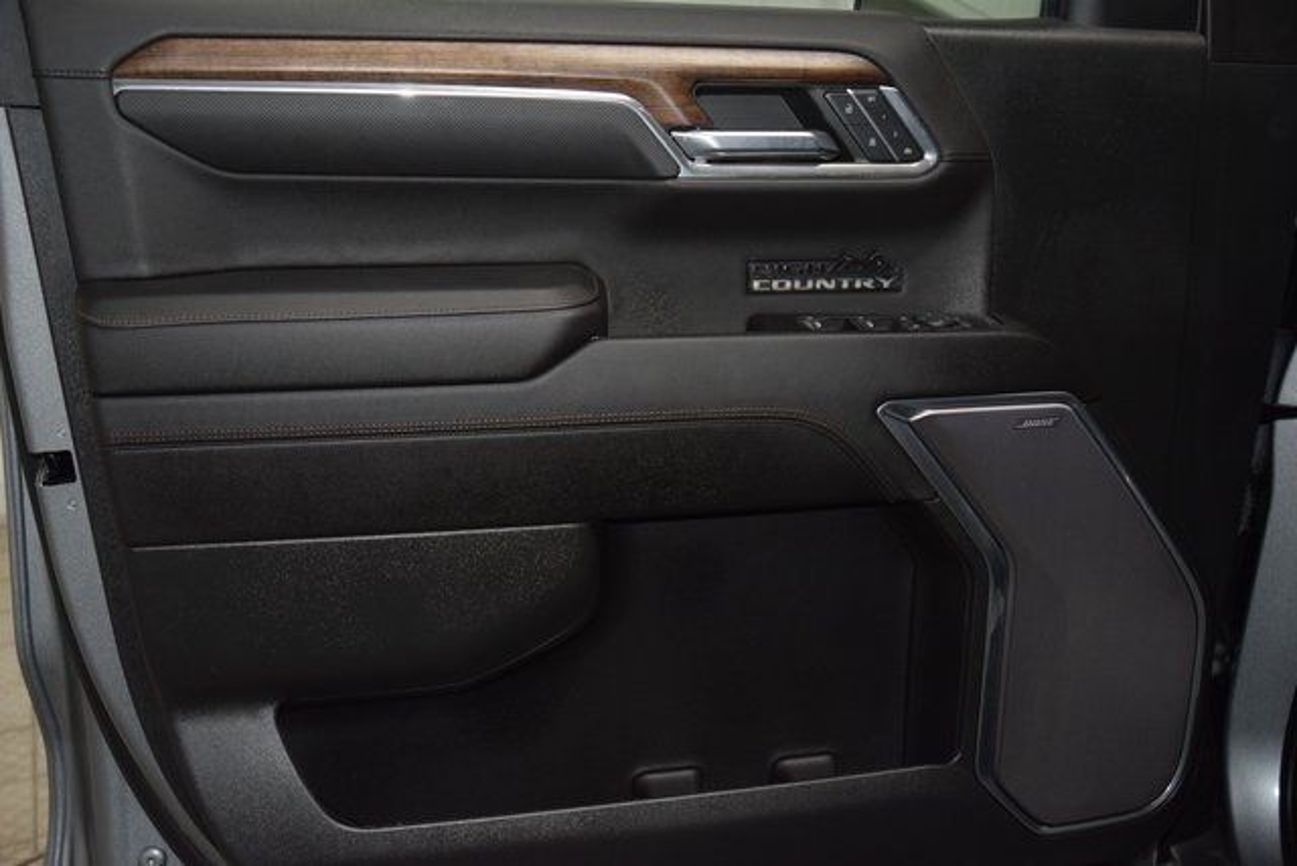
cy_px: 433
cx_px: 648
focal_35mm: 36
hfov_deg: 53.1
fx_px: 1297
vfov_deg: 36.9
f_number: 3.8
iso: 1250
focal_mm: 24
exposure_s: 1/125
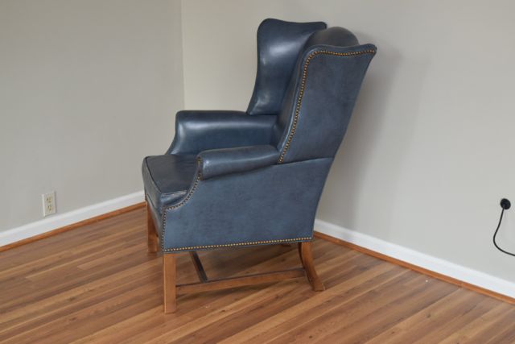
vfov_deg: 22.6
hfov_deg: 33.4
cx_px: 258
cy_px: 172
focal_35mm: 60
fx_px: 858
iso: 800
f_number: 5.6
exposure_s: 1/125
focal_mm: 40
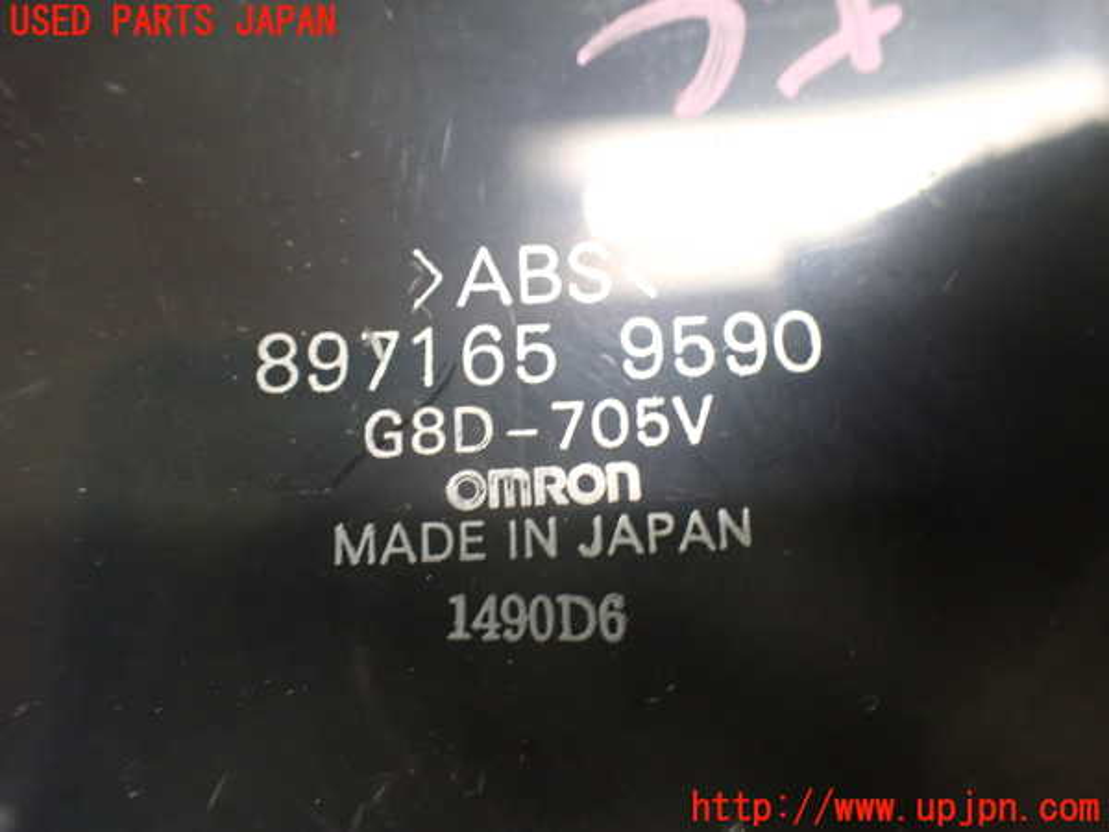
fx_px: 961
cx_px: 554
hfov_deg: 60.0
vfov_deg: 46.8
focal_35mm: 30
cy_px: 416
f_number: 2.3
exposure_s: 1/30
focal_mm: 5.4
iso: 800
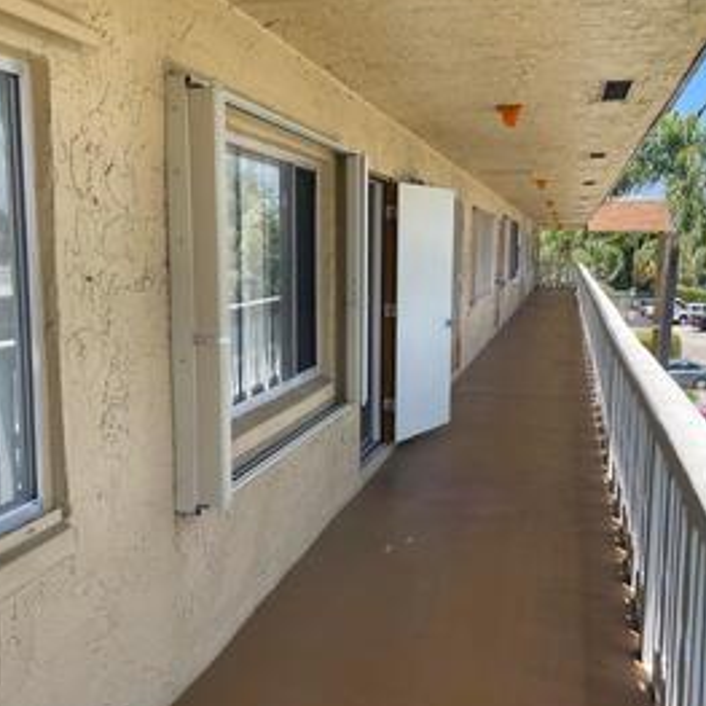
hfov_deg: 47.2
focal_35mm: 35
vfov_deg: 47.2
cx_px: 365
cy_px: 376
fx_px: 808
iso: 32
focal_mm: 4.2
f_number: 1.6
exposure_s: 1/1247
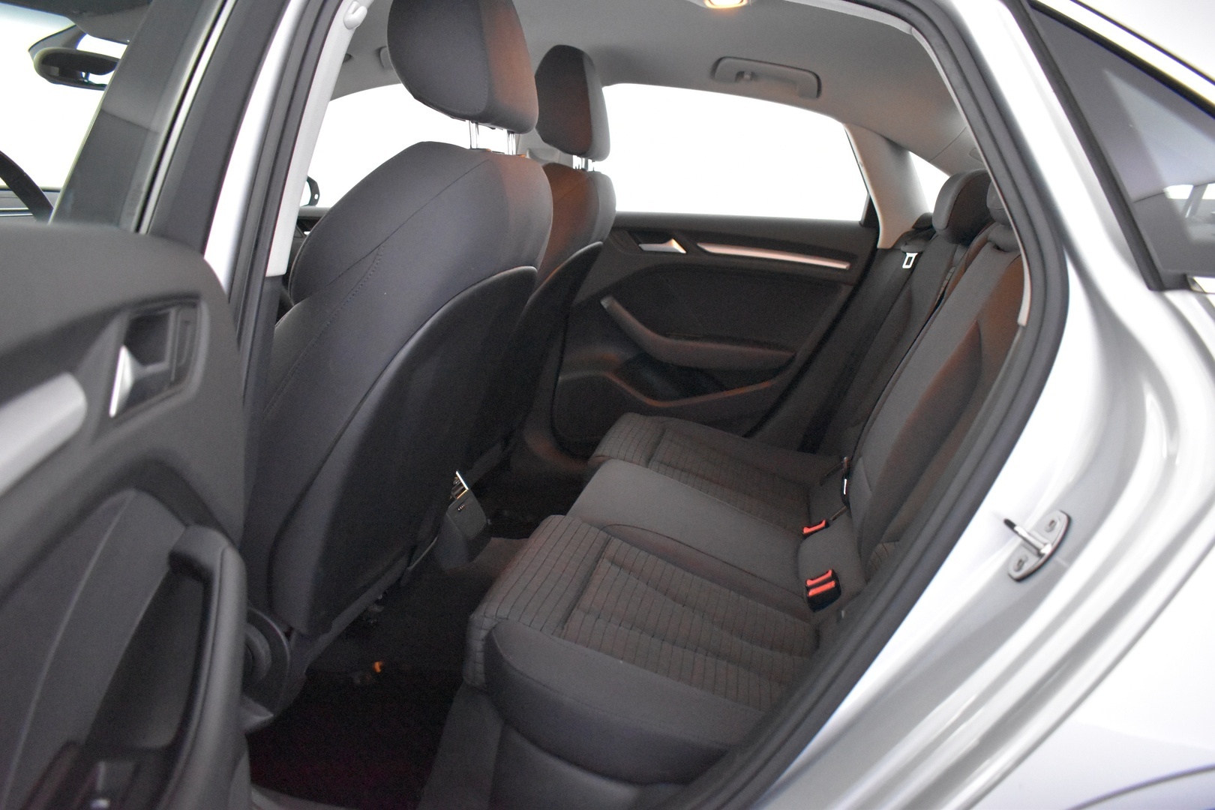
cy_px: 405
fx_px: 911
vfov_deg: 47.9
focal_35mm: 27
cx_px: 608
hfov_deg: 67.4
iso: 8000
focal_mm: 18
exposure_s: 1/60
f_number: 3.5
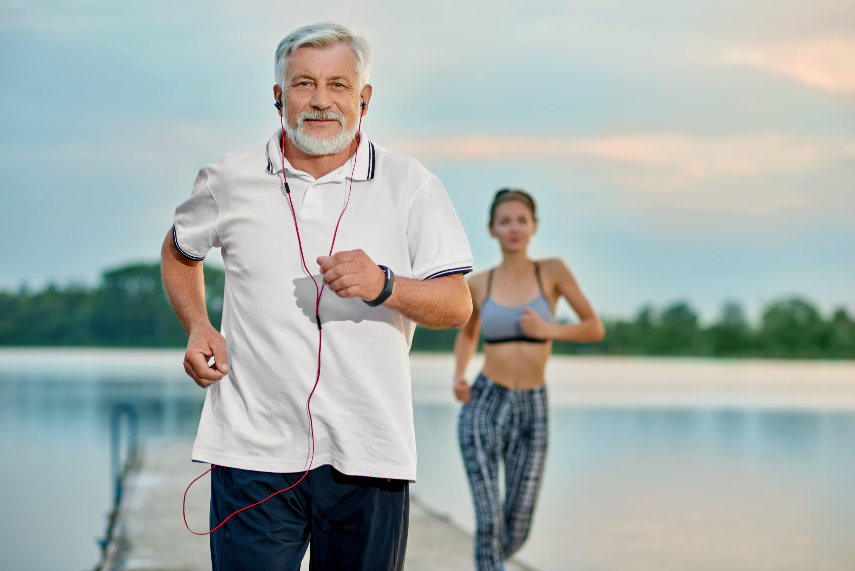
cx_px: 428
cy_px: 286
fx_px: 2019
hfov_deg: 23.9
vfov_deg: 16.1
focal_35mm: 85
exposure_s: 1/320
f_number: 3.2
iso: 250
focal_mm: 85
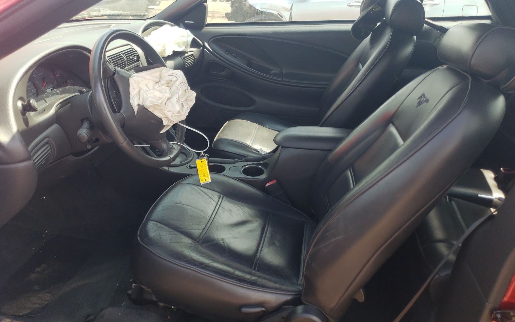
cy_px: 155
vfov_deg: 44.5
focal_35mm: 28
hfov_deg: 66.5
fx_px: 393
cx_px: 256
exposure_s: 1/476
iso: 50
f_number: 1.5
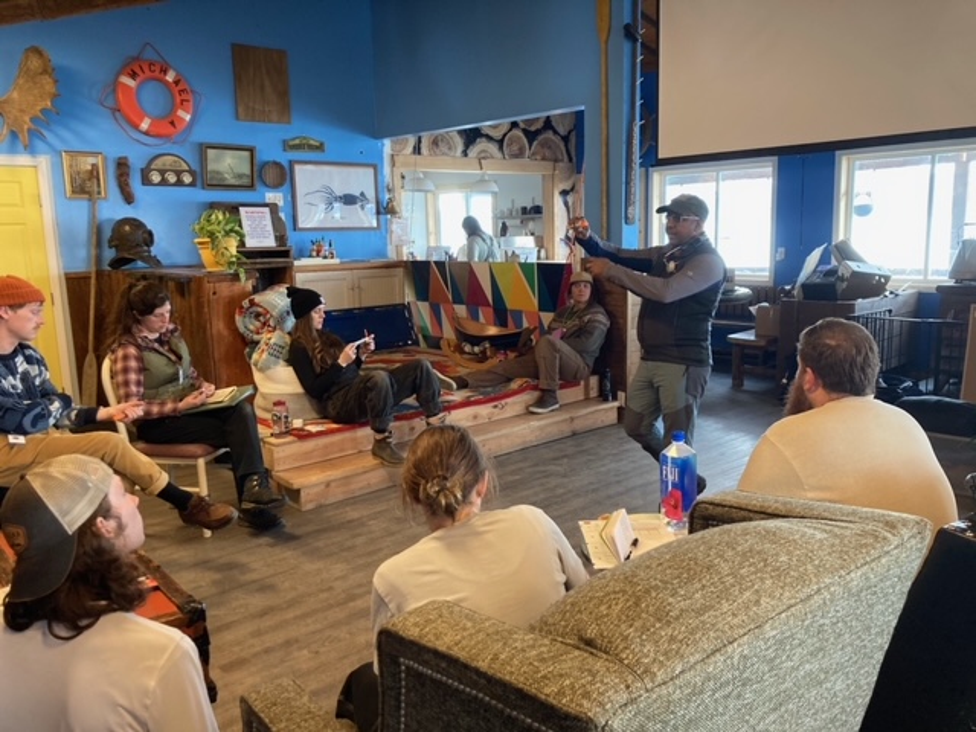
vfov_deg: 49.7
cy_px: 366
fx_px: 789
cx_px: 488
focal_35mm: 28
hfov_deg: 63.4
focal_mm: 3.99
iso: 160
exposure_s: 1/60
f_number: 1.8
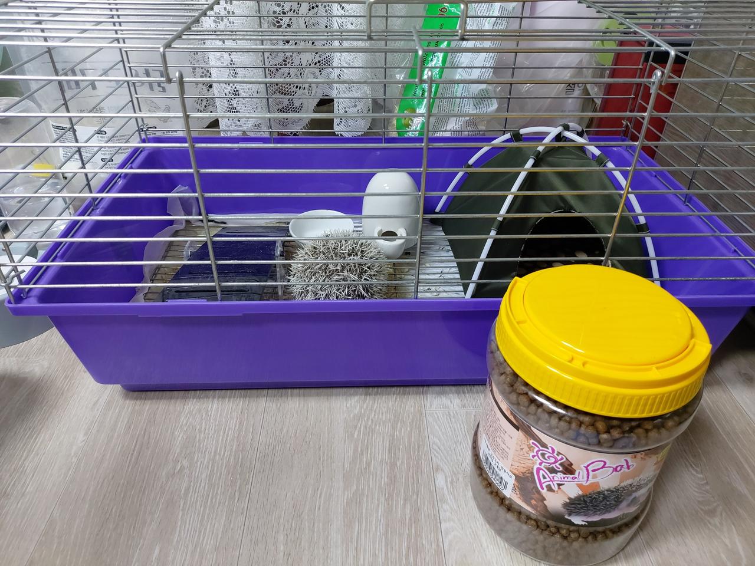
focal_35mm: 25
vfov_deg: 54.9
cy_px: 283
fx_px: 545
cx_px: 378
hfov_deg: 69.4
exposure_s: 1/24
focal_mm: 4.58
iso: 200
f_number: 2
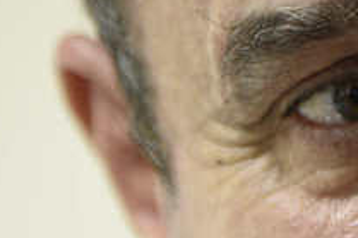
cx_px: 259
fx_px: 4700
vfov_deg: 2.9
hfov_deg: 4.4
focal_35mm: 473
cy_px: 187
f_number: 3
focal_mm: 105
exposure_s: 1/100
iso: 2000
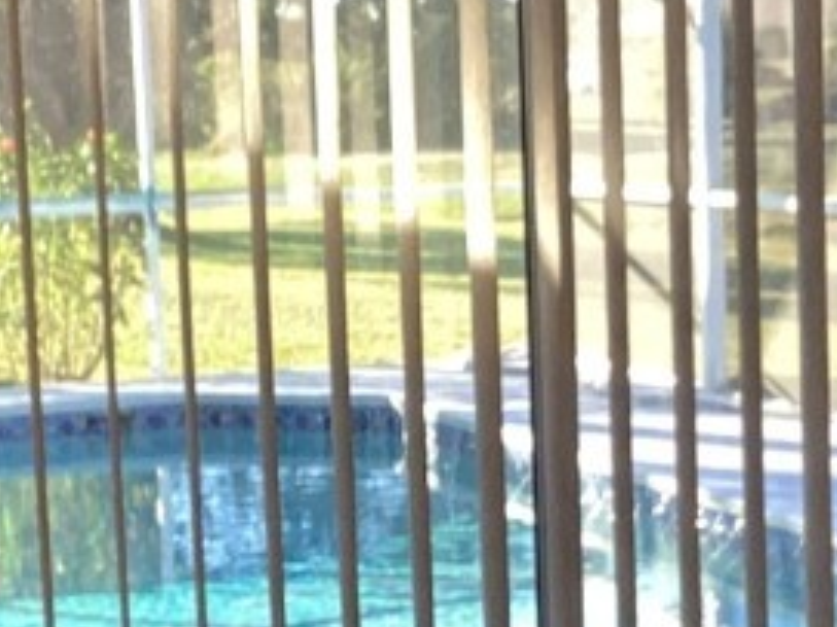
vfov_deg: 12.6
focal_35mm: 117
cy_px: 479
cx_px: 364
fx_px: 2828
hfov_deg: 16.8
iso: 80
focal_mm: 3.3
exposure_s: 1/60
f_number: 2.4
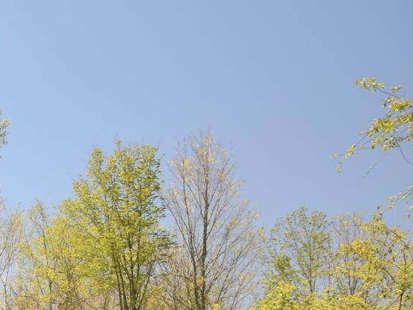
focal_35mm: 104
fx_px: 1241
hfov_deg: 16.2
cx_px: -306
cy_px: 439
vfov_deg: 13.5
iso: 100
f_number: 5.6
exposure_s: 1/100
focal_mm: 20
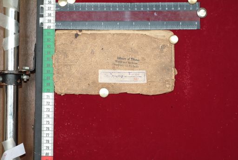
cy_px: 80
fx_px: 586
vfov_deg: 15.5
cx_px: 119
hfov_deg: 23.0
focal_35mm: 88
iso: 160
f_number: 13
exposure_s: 1/20
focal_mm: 59
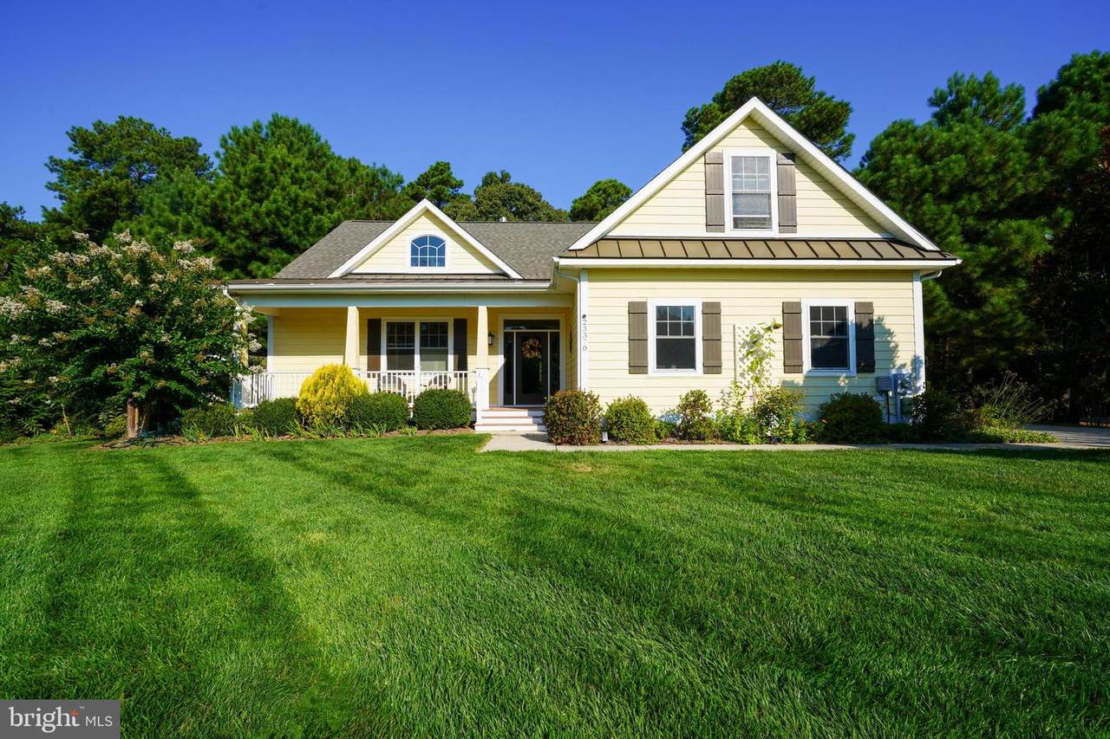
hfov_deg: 96.7
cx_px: 555
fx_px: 493
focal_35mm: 16
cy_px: 370
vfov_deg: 73.7
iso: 100
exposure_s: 1/200
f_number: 10
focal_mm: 16
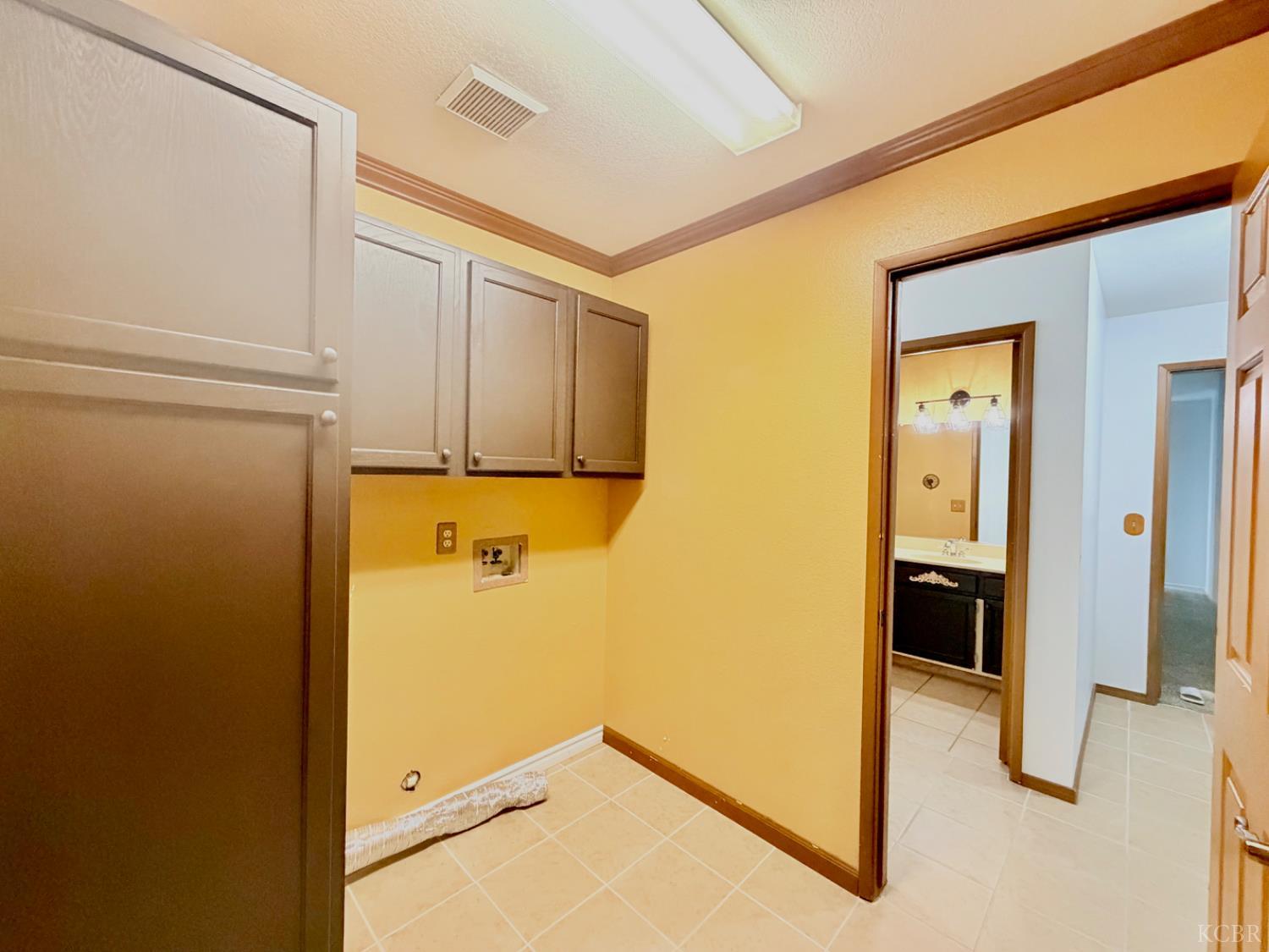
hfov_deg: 102.1
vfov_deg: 85.7
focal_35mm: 14
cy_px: 476
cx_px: 634
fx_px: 513
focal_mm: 2.22
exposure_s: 1/60
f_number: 2.2
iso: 640
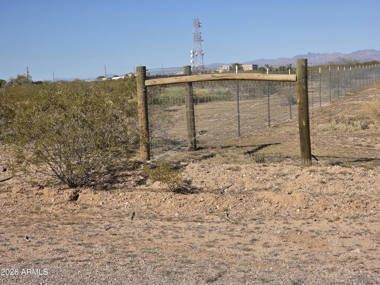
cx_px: 190
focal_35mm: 69
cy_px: 142
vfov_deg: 21.3
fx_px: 757
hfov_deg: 28.2
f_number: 2.4
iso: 50
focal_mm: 7.9
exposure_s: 1/2820
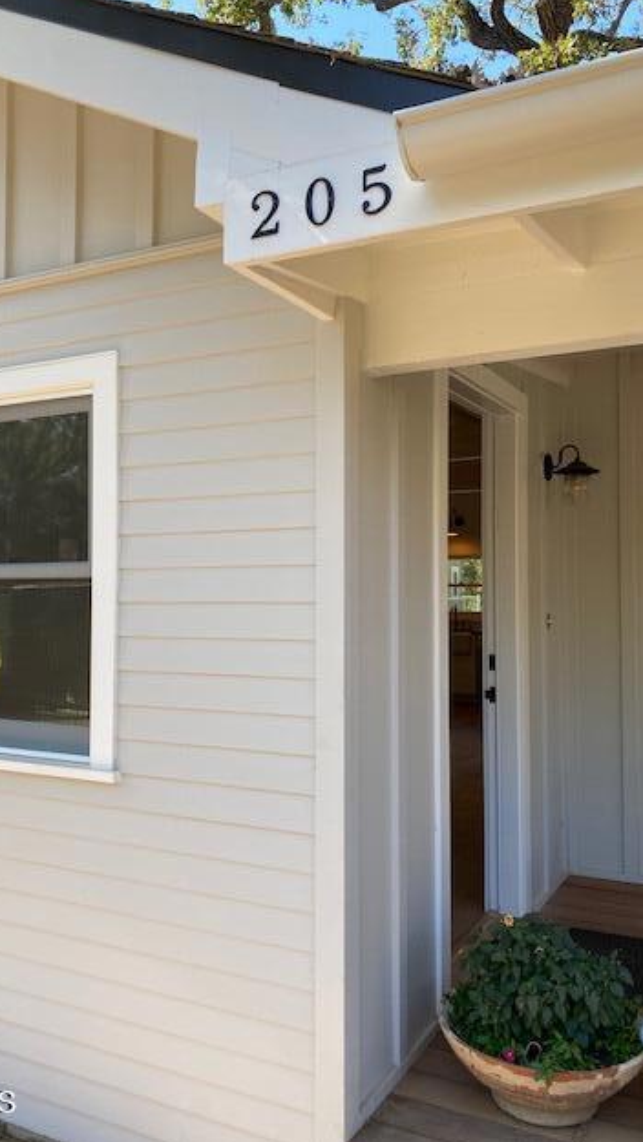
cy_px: 568
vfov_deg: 66.0
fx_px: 878
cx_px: 338
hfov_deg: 40.2
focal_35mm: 29
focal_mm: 4.25
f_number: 1.8
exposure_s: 1/418
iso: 32
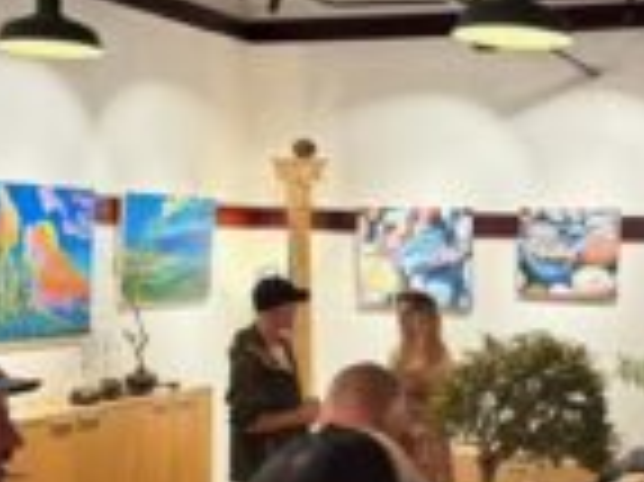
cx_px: 477
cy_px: 351
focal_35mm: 67
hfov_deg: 28.6
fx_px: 1245
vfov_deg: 21.7
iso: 500
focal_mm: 6.76
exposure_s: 1/60
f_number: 1.78
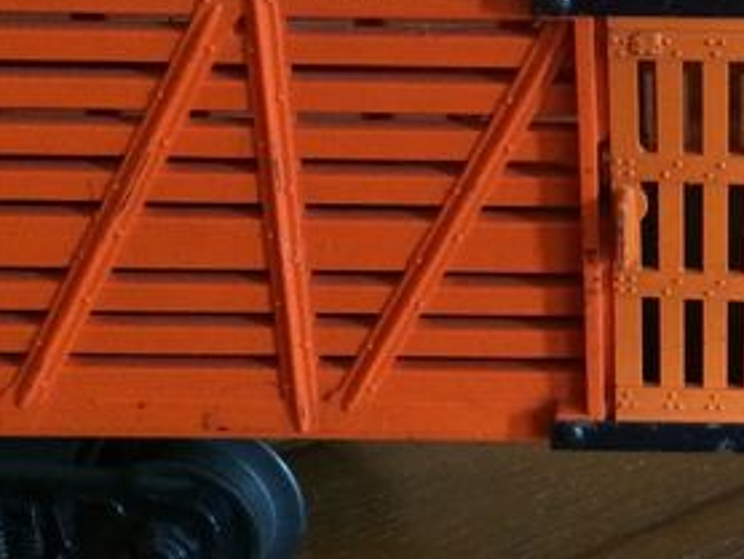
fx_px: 2087
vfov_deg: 15.3
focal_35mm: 97
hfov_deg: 19.5
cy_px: 221
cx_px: 795
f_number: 2.2
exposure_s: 1/30
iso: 250
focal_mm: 4.12
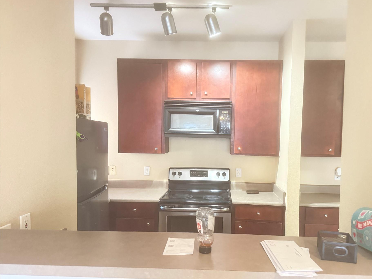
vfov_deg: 51.3
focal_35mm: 27
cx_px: 209
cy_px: 152
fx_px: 290
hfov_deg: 65.1
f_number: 1.78
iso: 1600
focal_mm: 6.76
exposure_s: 1/24
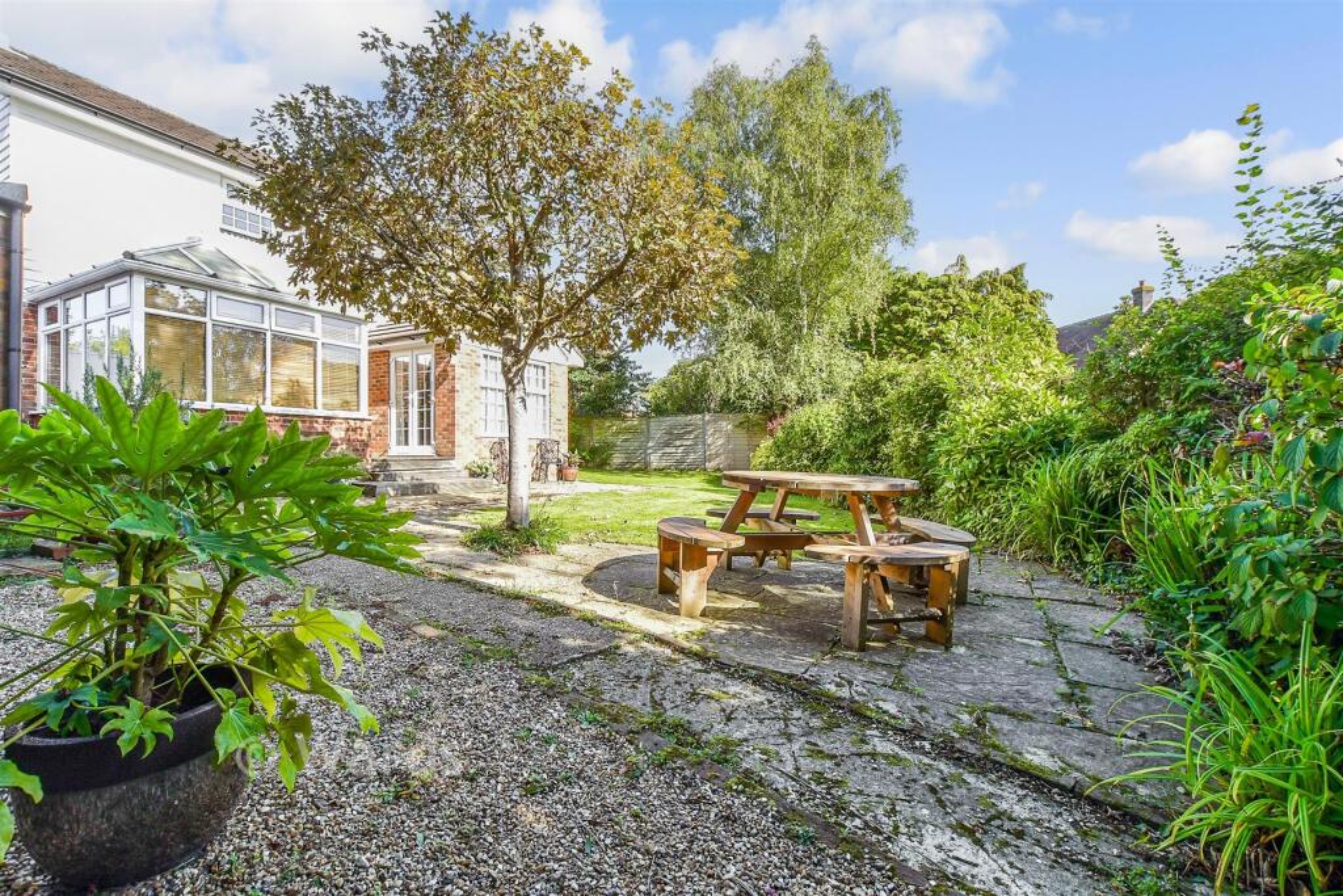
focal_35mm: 25
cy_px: 448
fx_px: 933
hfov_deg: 71.5
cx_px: 672
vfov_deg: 51.3
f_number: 8
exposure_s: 1/100
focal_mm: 17
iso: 160
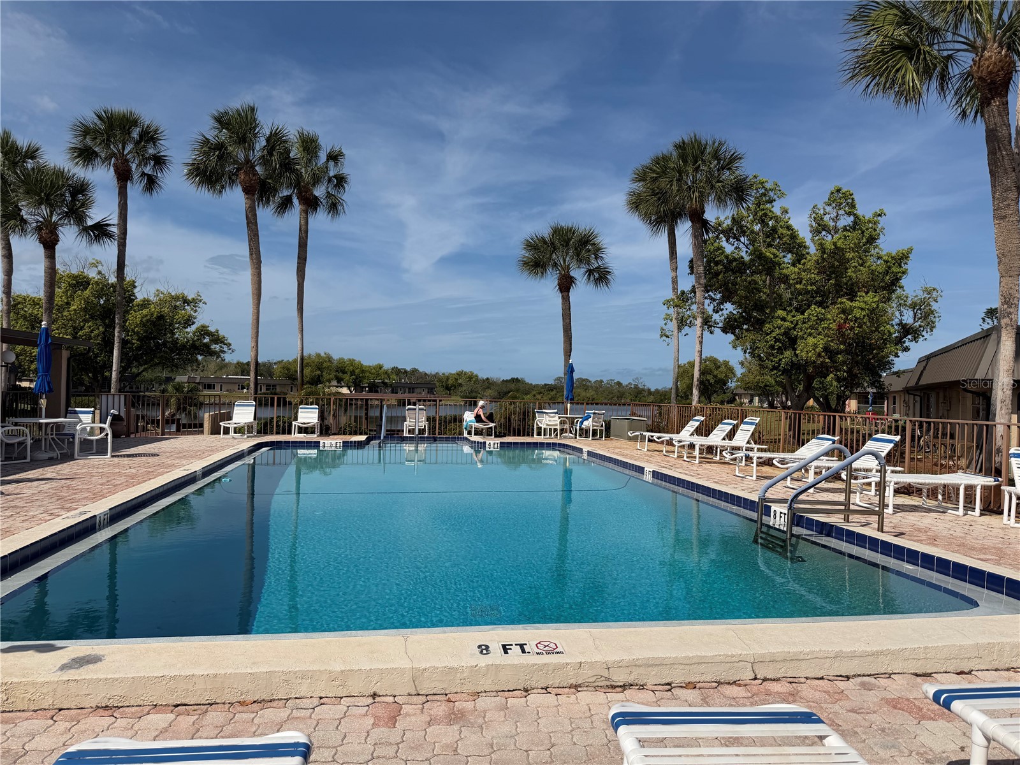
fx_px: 707
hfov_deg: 71.6
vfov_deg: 56.8
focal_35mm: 24
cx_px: 510
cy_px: 382
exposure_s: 1/11905
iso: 80
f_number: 1.78
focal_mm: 6.76
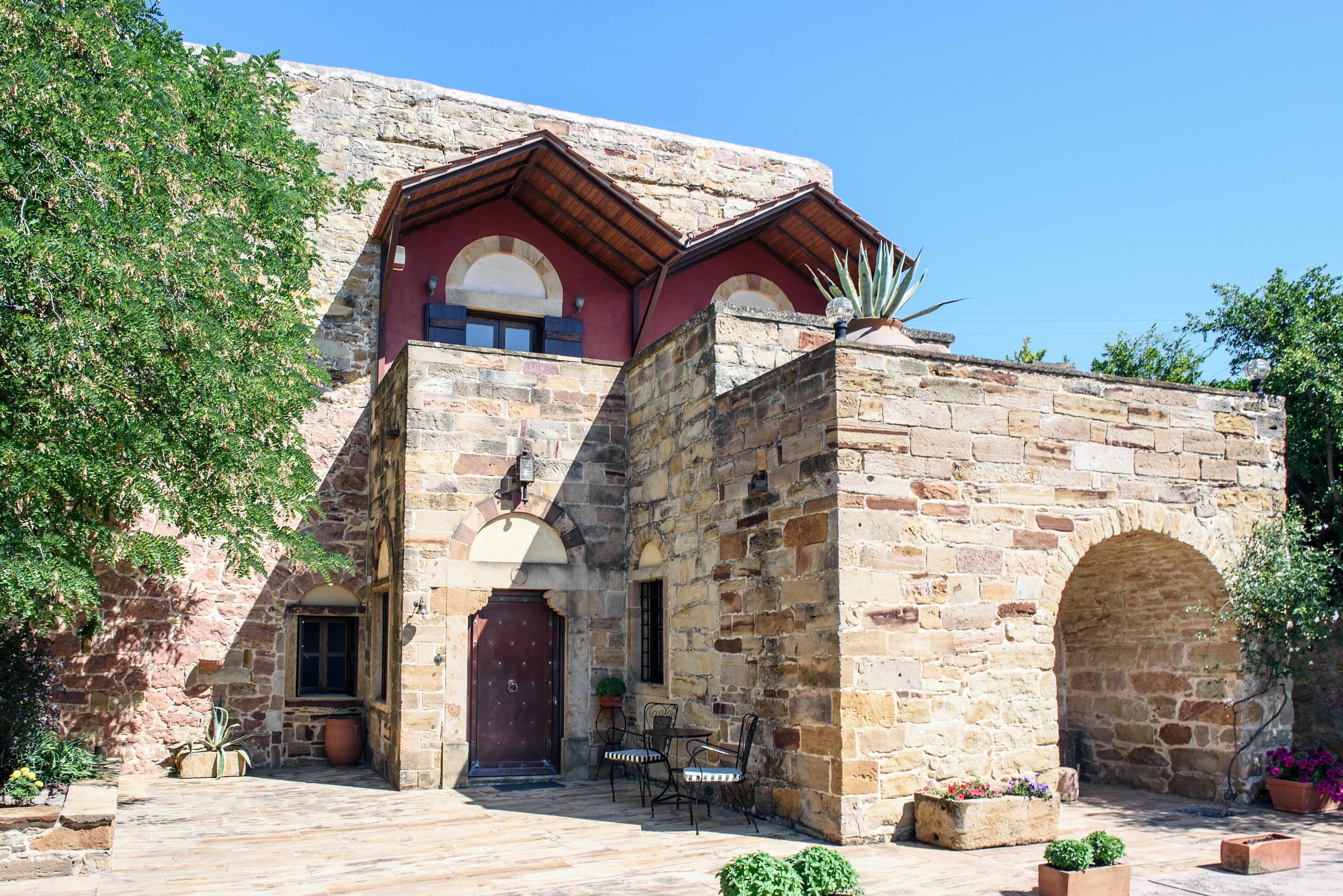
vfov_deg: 53.2
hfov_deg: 73.7
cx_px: 672
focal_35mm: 24
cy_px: 448
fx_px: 896
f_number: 16
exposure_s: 1/40
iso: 100
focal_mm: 24
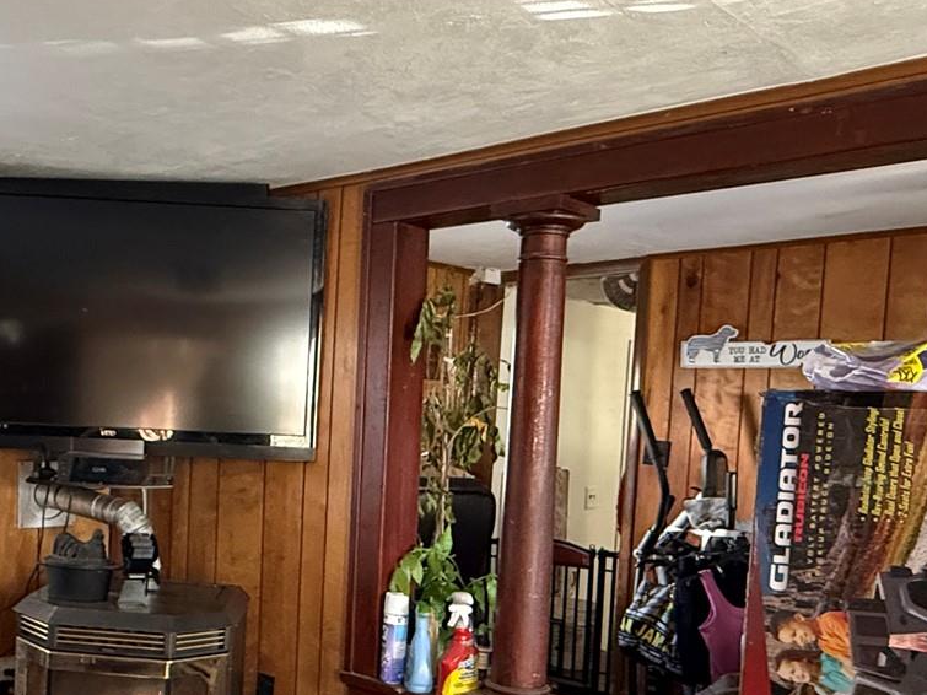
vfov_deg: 37.1
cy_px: 495
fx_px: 1017
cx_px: 246
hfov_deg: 47.4
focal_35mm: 38
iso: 800
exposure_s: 1/60
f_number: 2.2
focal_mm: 2.22
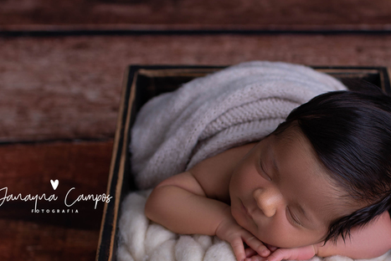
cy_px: 268
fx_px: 978
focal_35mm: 90
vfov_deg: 14.9
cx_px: 253
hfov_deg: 22.5
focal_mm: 35
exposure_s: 1/200
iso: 50
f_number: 2.8
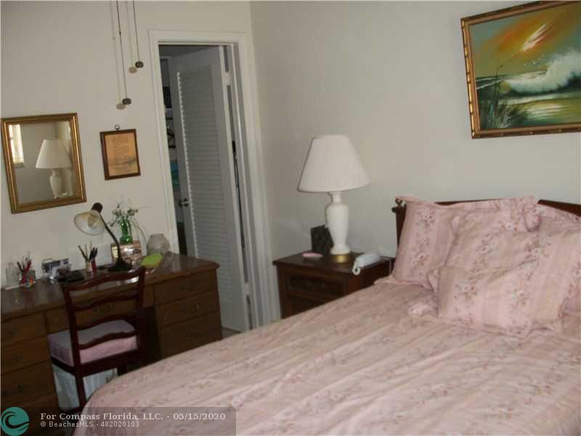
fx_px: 587
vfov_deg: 40.7
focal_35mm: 35
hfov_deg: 52.6
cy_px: 218
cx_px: 290
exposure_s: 1/30
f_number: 3.1
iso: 160
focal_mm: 6.3
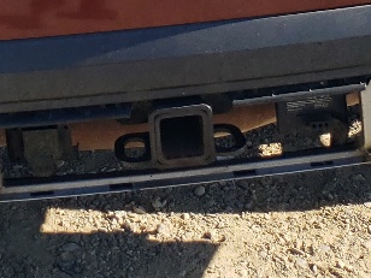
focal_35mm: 135
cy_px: -307
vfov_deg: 10.0
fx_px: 1447
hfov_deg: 14.6
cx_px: 116
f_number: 1.5
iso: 50
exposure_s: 1/1429
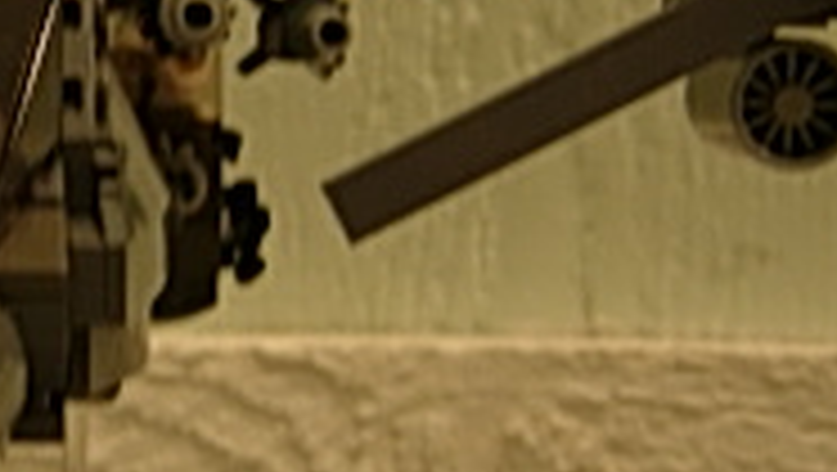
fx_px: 2999
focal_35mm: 135
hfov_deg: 15.4
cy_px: 148
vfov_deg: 9.0
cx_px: -117
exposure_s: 1/4
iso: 61
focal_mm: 7.5
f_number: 2.7
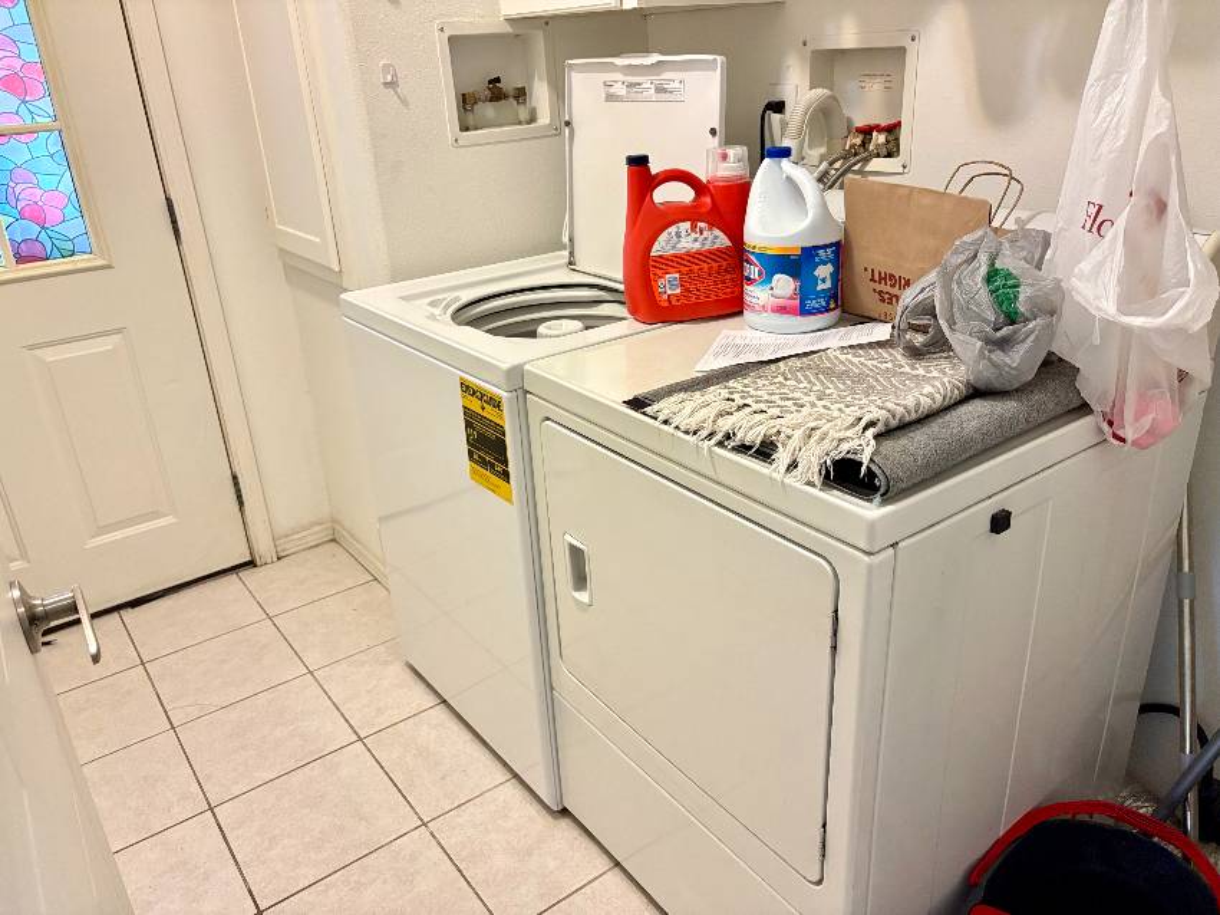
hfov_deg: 67.3
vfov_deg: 53.0
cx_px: 610
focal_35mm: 26
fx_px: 916
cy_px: 458
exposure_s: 1/60
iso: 400
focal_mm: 5.96
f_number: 1.6
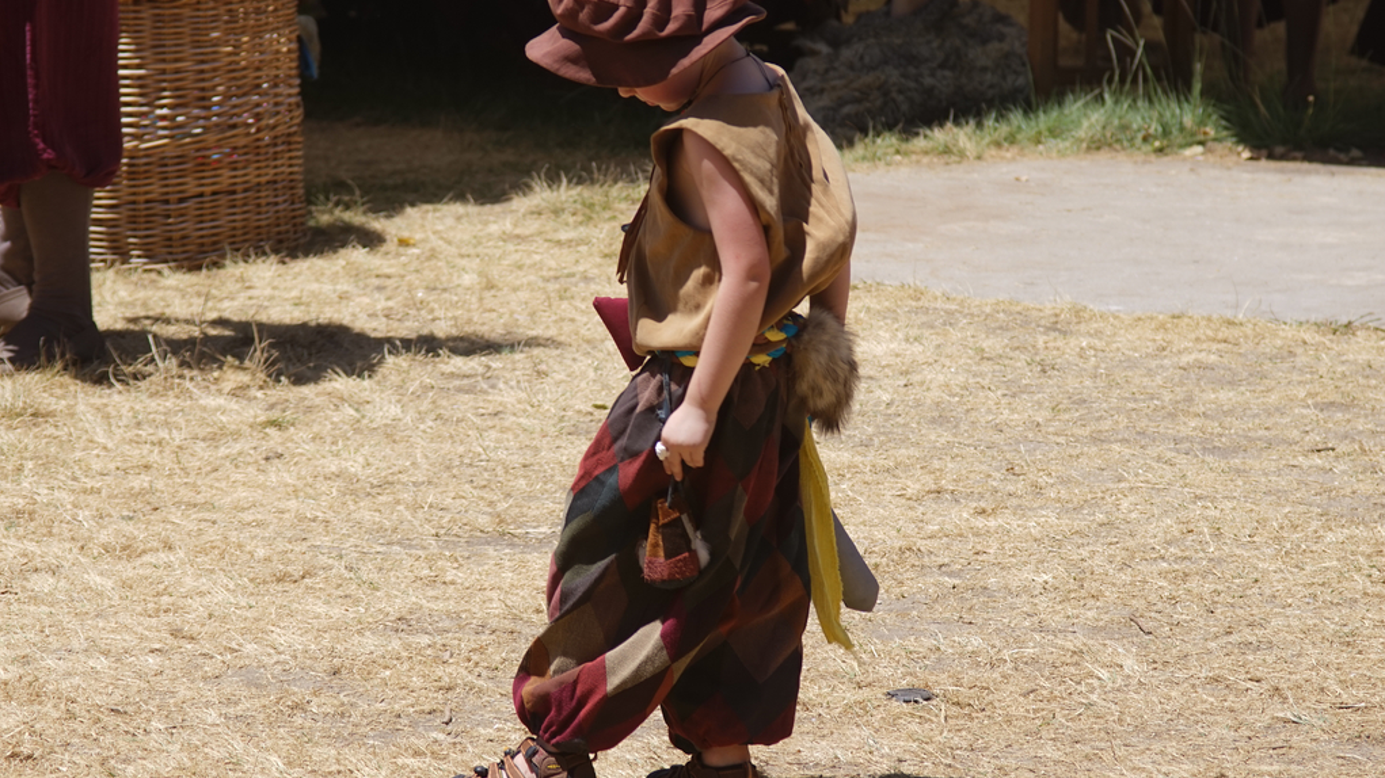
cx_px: 693
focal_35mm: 189
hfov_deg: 11.4
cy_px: 389
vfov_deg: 6.4
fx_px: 6940
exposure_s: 1/160
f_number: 6.3
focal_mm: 120
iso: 64
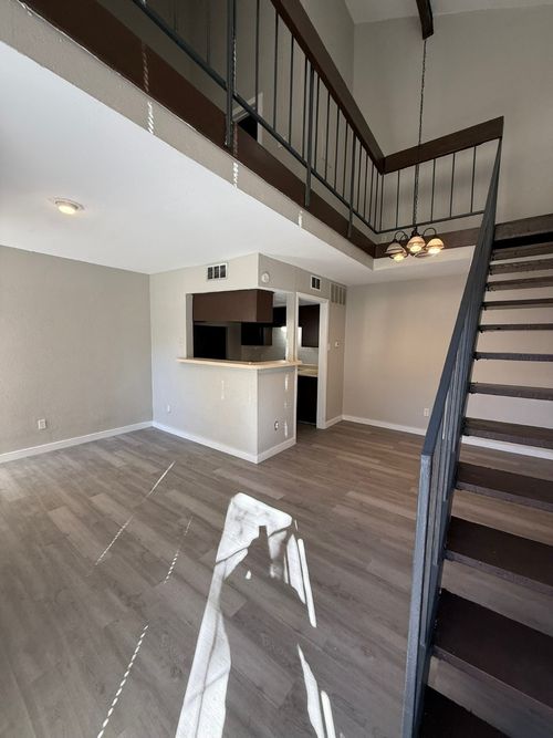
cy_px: 369
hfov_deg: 85.7
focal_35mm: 14
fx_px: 298
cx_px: 276
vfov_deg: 102.1
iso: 100
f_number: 2.2
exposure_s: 1/120
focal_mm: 2.22
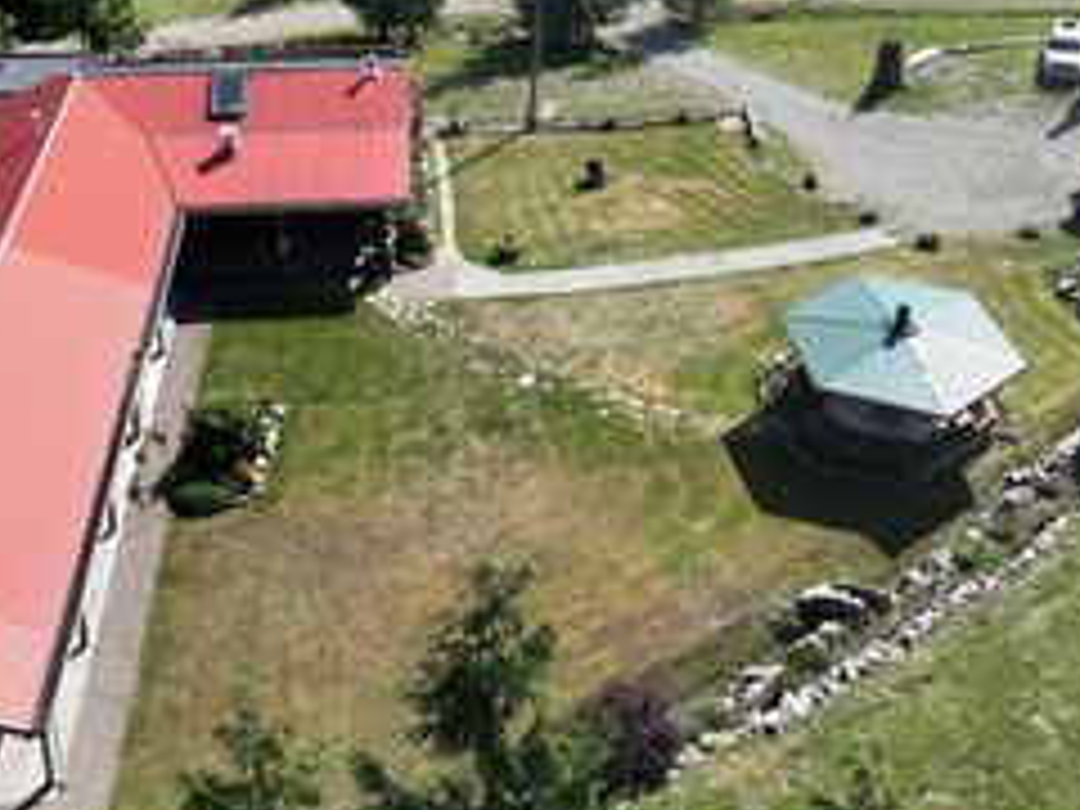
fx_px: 1560
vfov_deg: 27.6
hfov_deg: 38.2
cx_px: 544
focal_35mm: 50
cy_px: 27
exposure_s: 1/2000
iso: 200
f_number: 2.8
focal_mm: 12.29
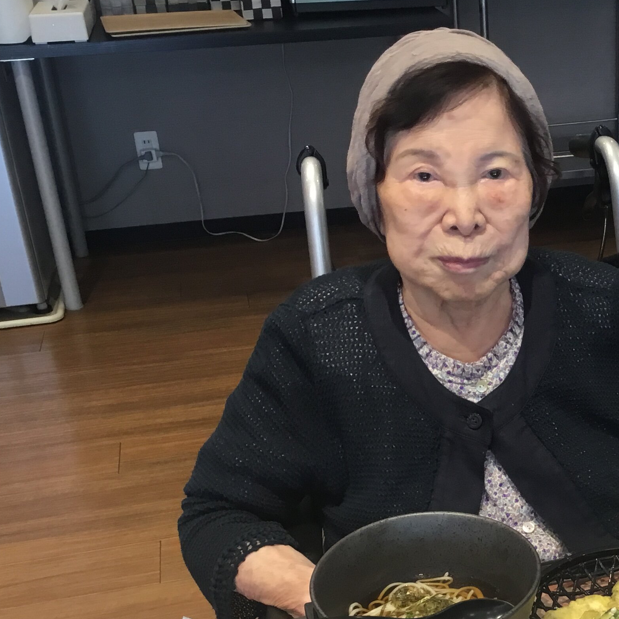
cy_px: 458
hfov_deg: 28.9
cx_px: 550
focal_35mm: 57
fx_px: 1153
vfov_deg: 29.6
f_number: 2.4
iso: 64
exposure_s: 1/30
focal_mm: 3.3
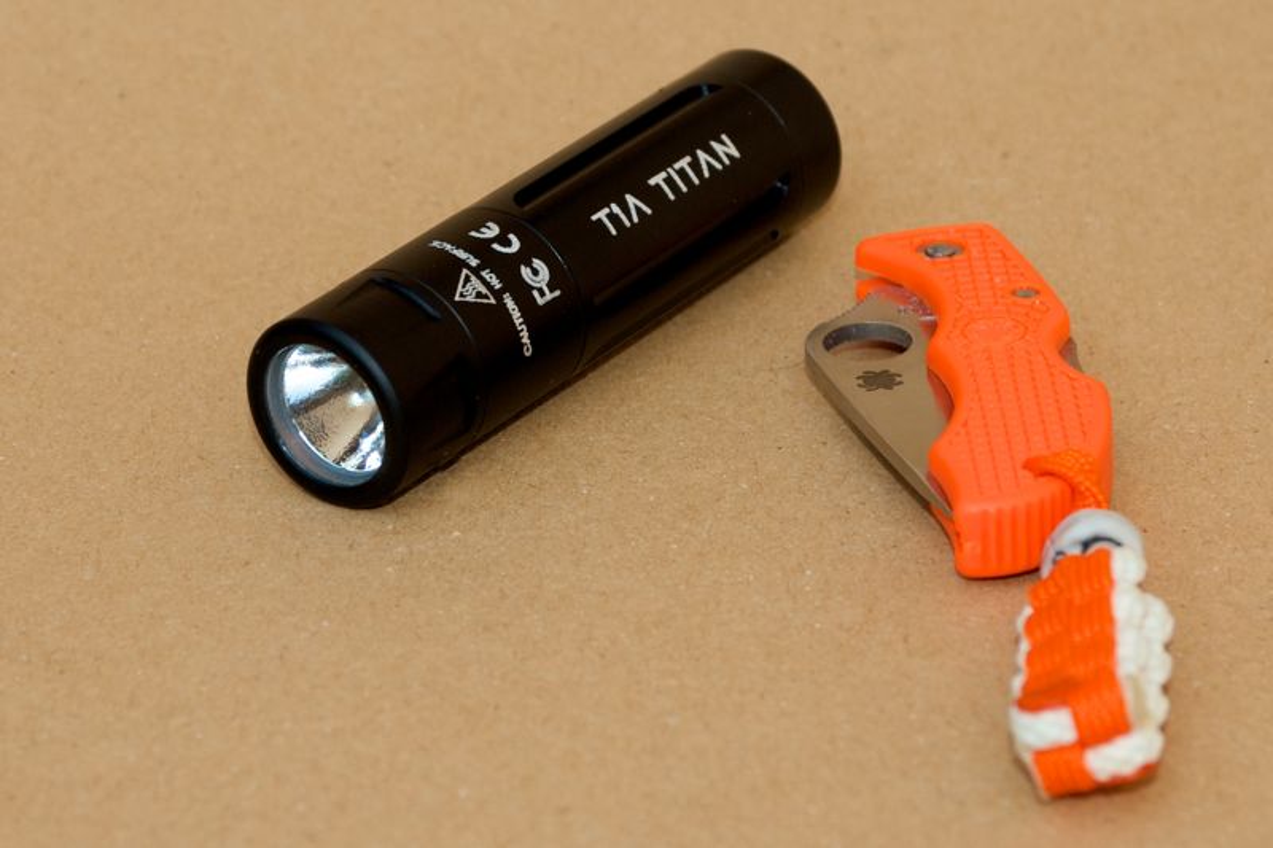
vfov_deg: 15.7
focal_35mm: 87
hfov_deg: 23.4
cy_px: 424
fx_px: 3076
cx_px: 636
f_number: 8
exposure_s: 1/90
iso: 200
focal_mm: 58
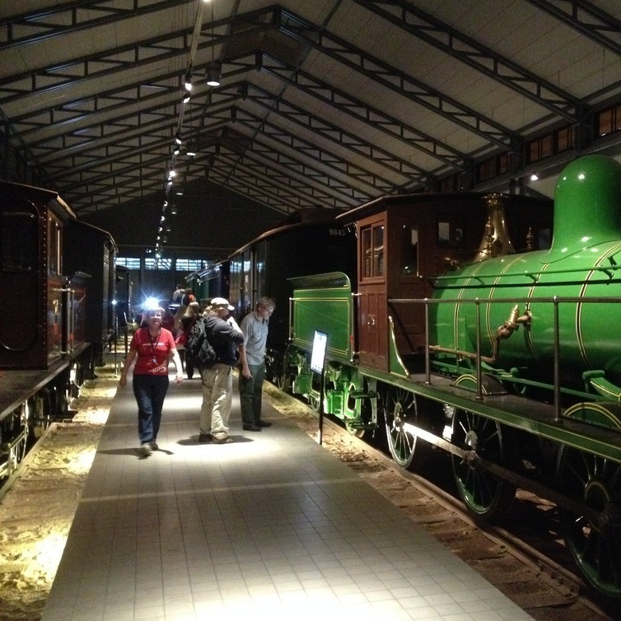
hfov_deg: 39.5
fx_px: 852
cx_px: 420
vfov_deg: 40.0
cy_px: 311
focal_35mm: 42
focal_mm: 4.28
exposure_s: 1/15
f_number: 2.4
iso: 800
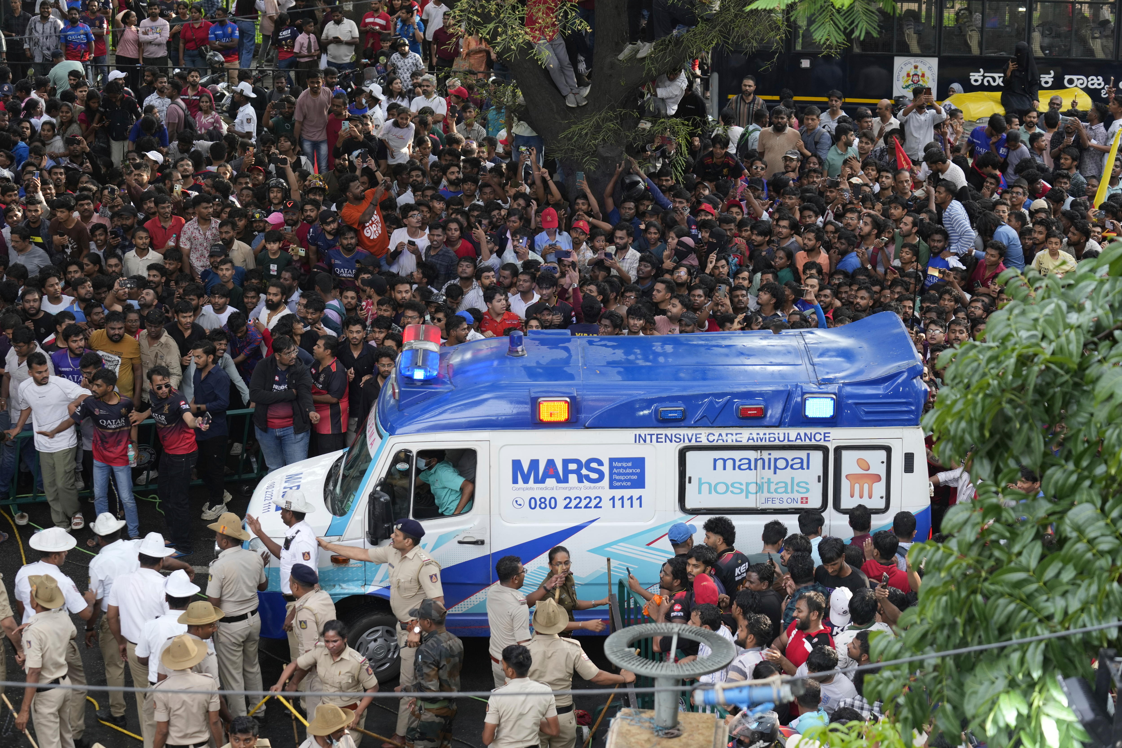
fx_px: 2711
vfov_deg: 15.7
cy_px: 374
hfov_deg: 23.4
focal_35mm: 87
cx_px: 561
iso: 500
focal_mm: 87
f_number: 4.5
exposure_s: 1/125
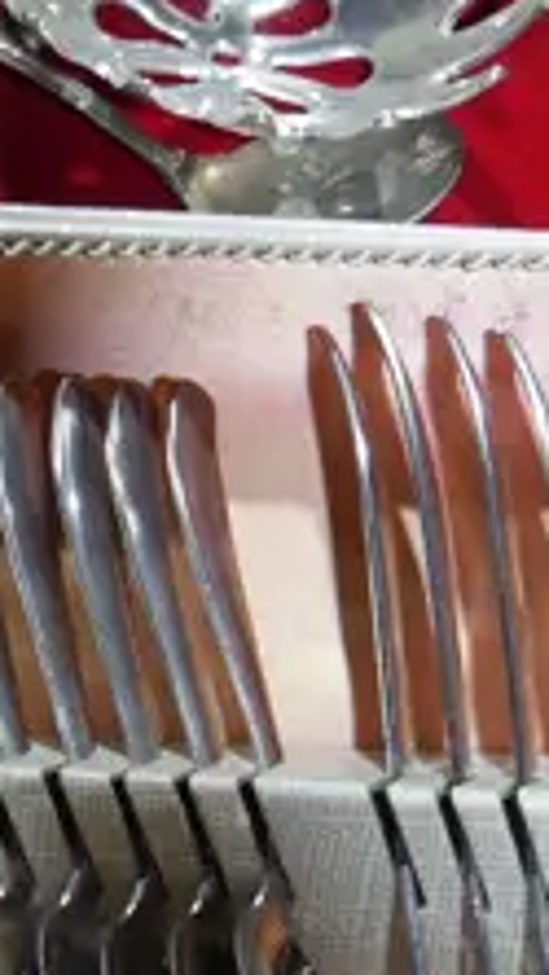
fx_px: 5198
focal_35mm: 201
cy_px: 411
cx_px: -628
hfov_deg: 5.9
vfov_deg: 10.7
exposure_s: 1/60
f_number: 4.4
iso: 250
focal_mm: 20
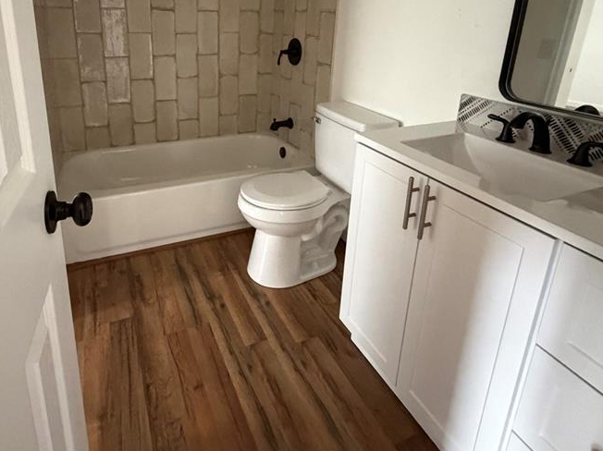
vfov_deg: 58.1
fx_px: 383
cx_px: 247
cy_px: 116
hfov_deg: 75.7
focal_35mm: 22
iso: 1250
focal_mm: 2.22
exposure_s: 1/60
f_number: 2.2
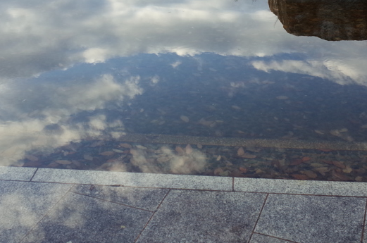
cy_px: 37
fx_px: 559
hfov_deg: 36.3
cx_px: 201
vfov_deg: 24.0
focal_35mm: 55
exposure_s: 1/60
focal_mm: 18.3
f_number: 4
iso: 100
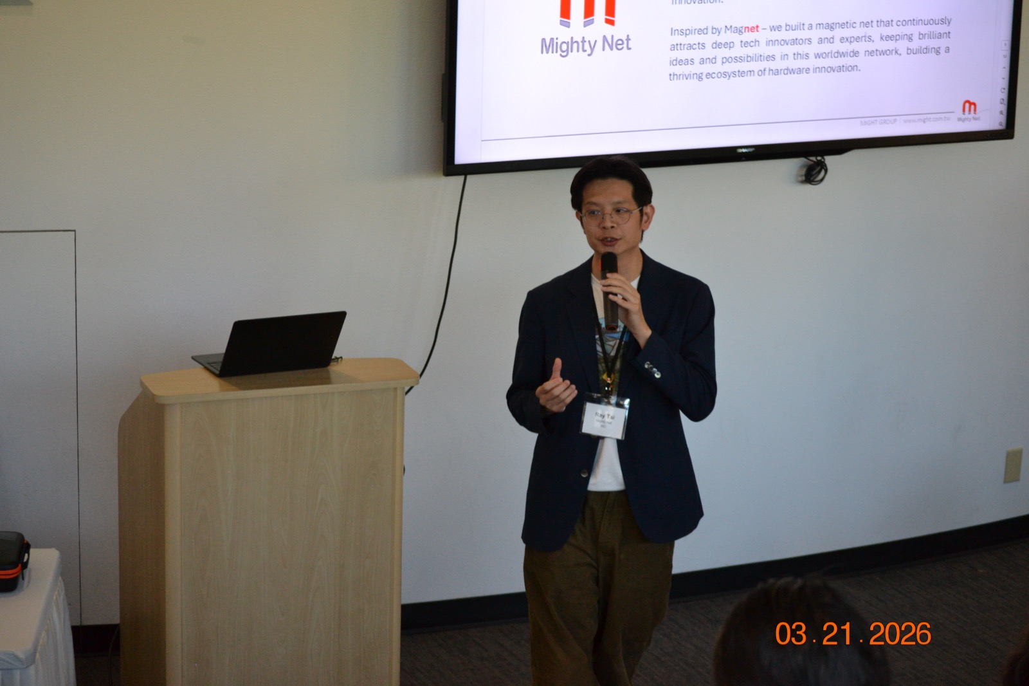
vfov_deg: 14.7
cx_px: 514
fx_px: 2658
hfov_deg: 21.9
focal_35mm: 93
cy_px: 343
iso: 1400
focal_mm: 62
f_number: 4.2
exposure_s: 1/125
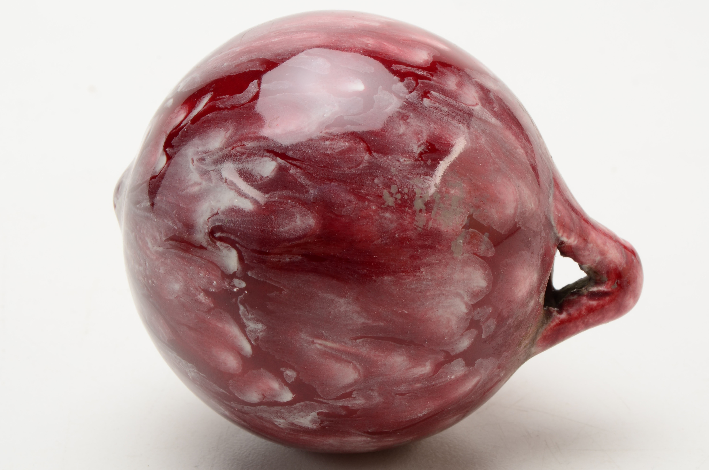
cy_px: 235
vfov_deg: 16.5
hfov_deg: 24.7
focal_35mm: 82
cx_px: 354
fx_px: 1621
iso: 100
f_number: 22
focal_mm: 55
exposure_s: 1/160
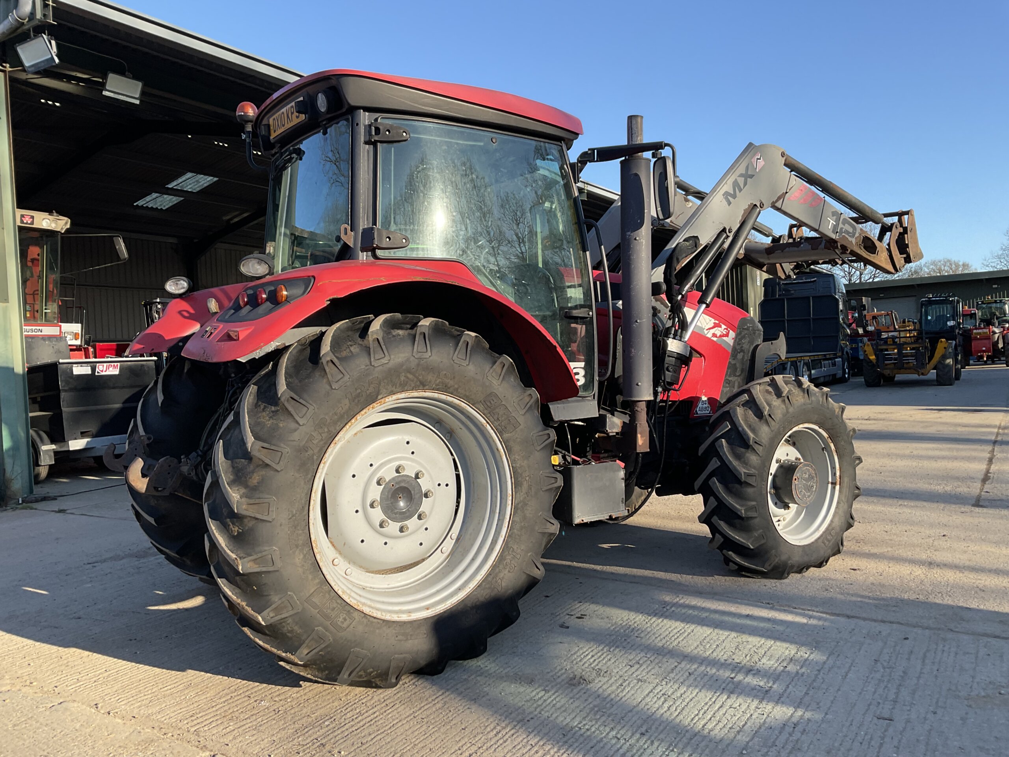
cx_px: 504
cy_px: 378
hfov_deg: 61.7
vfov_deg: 48.2
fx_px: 845
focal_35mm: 29
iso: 16
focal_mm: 3
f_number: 1.8
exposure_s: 1/620
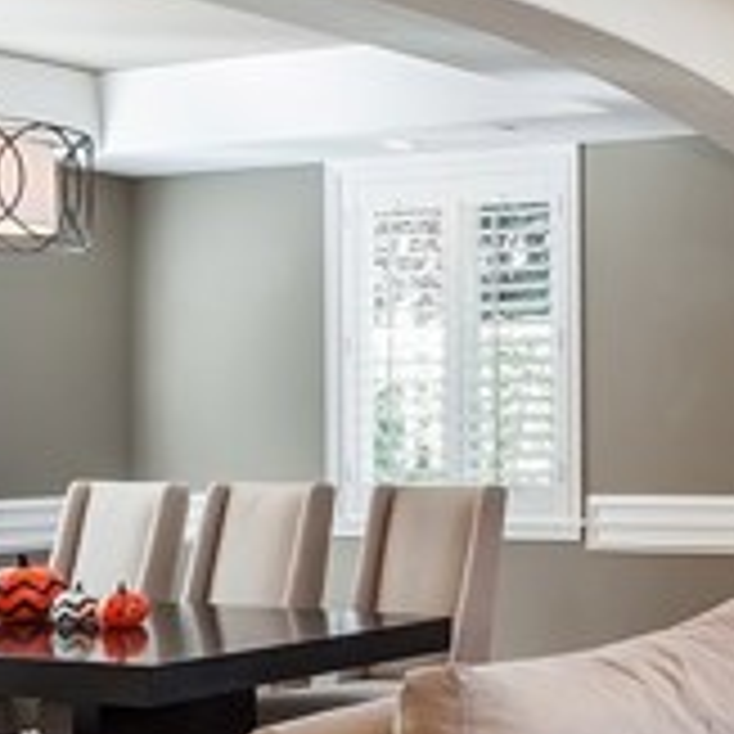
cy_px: 322
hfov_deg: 21.9
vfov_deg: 28.6
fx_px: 1439
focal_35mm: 60
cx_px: 1198
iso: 200
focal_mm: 12
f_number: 14
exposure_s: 1/5
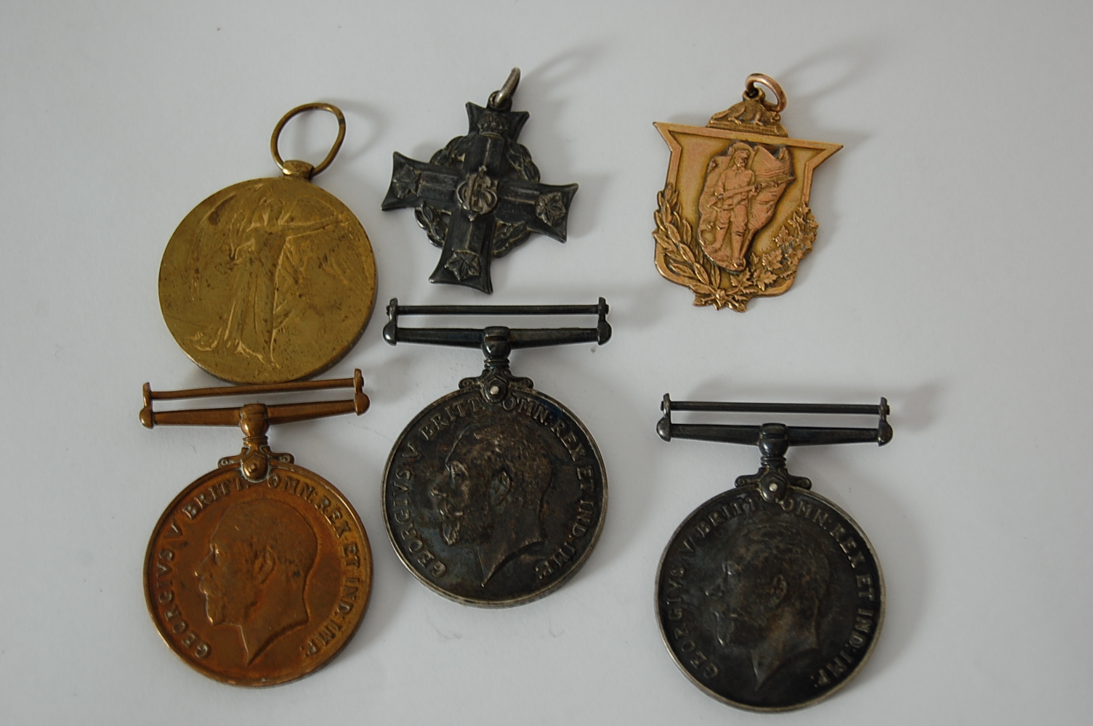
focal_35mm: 72
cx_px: 546
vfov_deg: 18.9
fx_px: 2184
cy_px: 363
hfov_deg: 28.1
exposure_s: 1/20
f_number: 5.6
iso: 200
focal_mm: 48
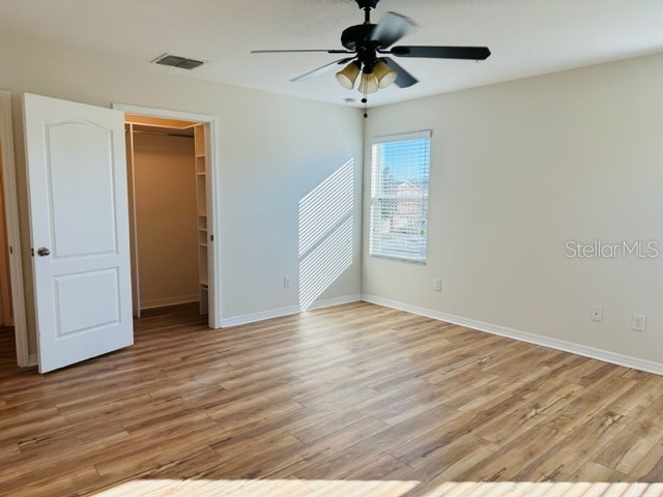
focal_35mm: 24
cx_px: 332
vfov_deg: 56.8
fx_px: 460
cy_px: 248
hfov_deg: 71.6
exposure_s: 1/163
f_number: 1.78
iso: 80
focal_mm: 6.86
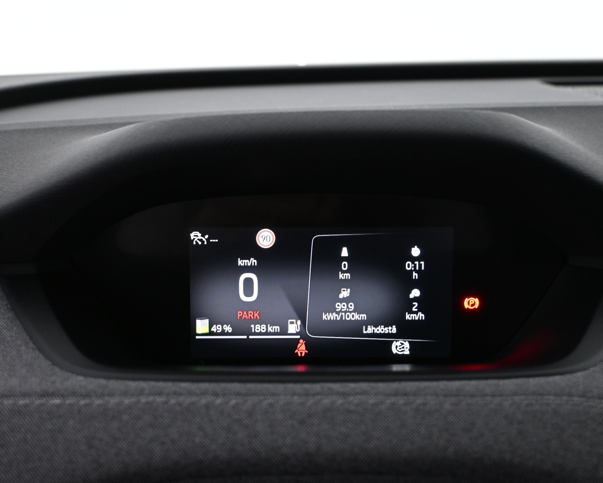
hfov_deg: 38.8
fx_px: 857
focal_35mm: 48
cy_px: 241
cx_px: 306
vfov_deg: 31.5
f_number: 4.5
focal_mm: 28
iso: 1600
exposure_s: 1/30
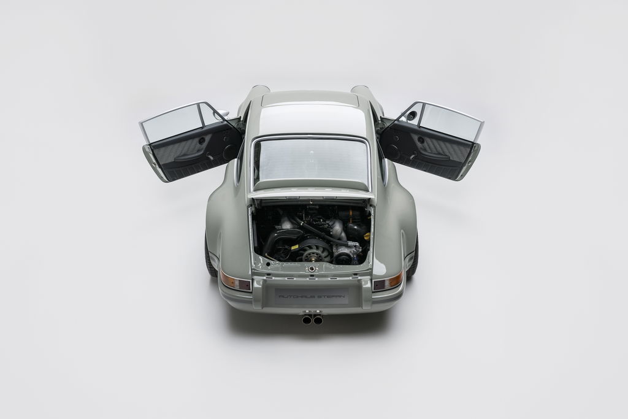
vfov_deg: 37.9
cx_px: 314
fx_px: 611
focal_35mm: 35
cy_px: 210
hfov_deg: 54.4
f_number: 4
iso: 400
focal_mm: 35
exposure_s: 1/15
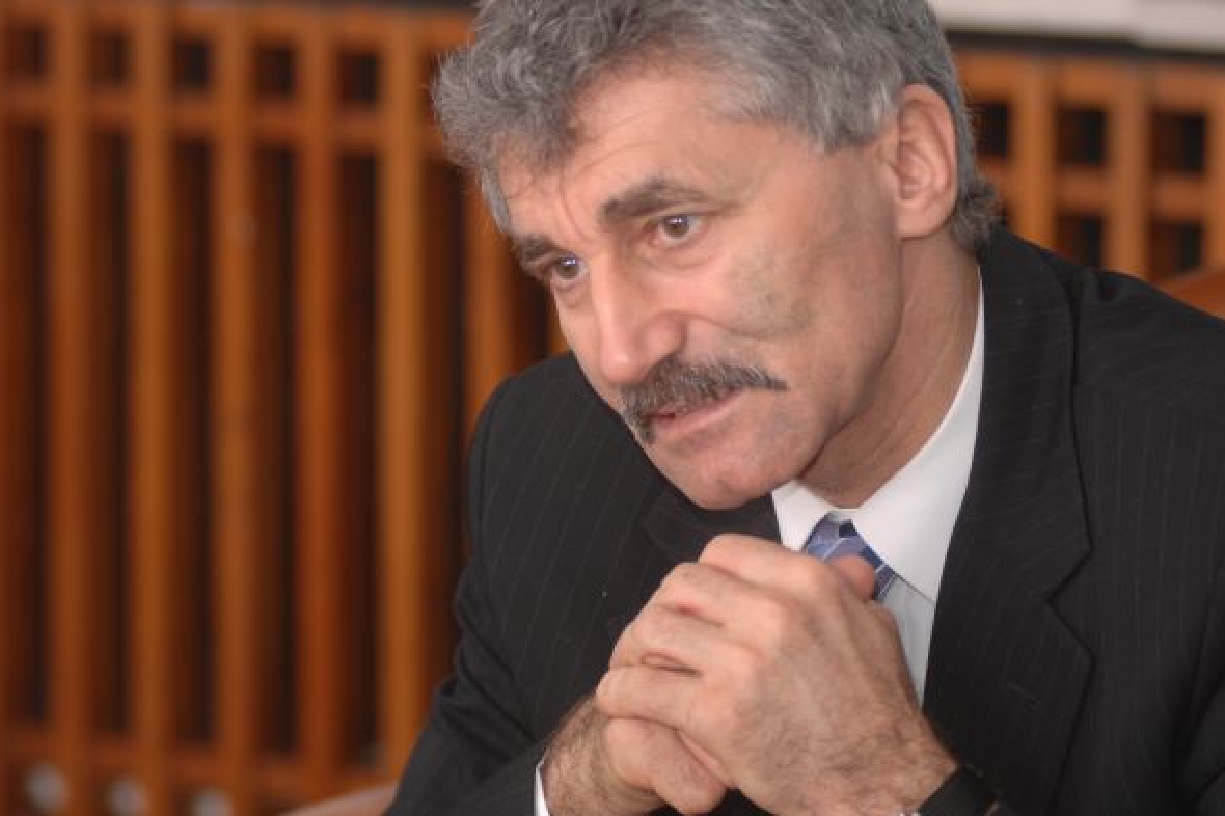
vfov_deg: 7.3
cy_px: 385
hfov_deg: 11.0
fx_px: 6361
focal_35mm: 187
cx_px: 708
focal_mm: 92
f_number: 2.8
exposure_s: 1/160
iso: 200
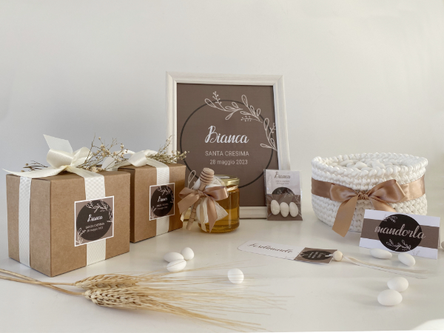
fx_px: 333
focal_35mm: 26
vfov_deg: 53.1
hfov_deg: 67.3
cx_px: 222
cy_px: 166
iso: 50
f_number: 1.8
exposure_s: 1/121
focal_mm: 4.2
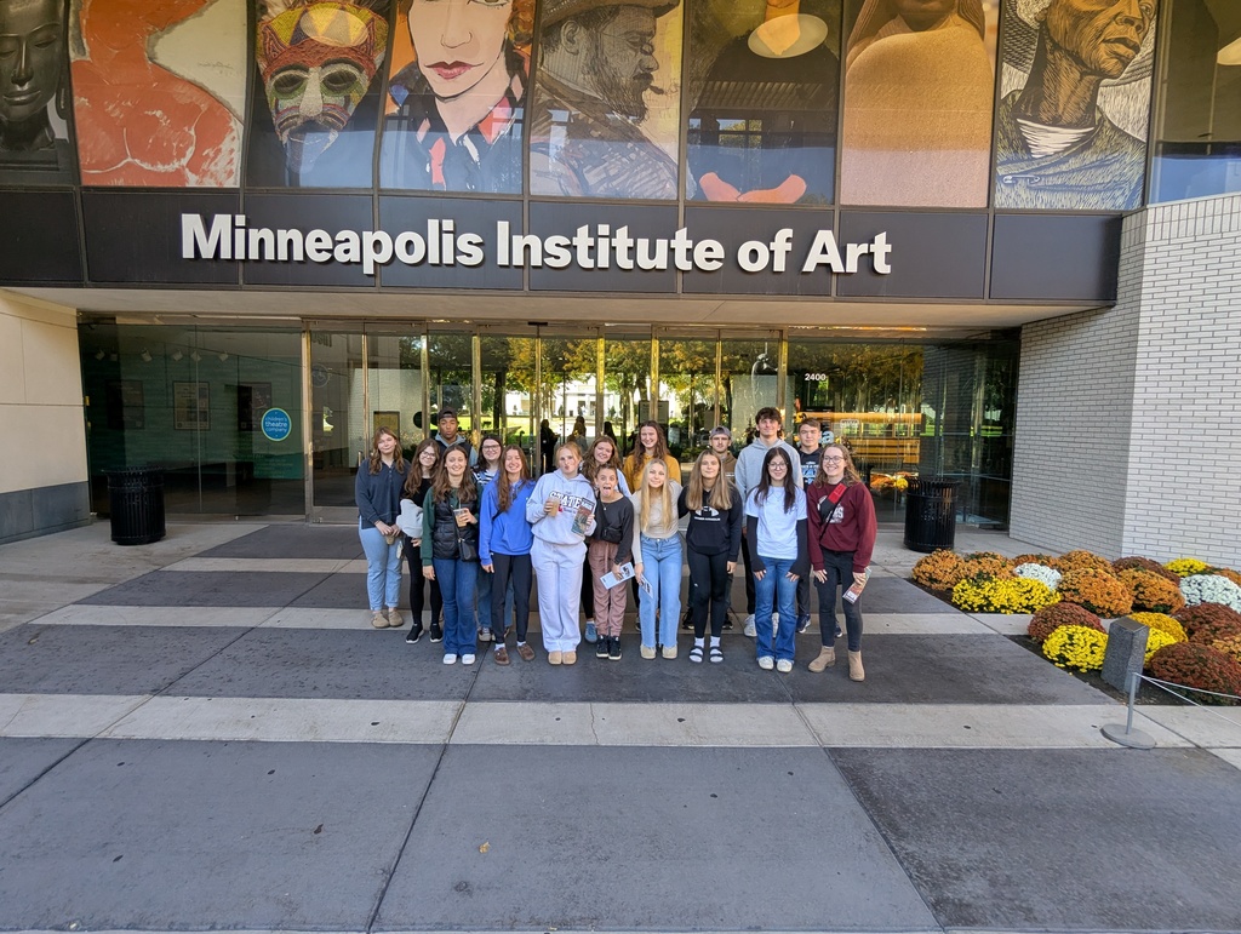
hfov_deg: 94.4
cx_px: 620
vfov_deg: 78.2
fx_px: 574
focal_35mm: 16
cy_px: 467
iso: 73
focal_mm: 2.35
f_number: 2.2
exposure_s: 1/182
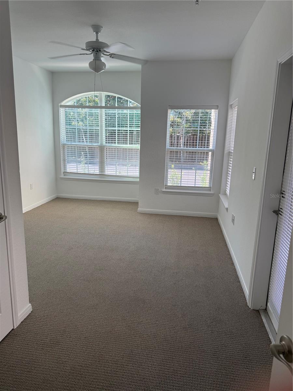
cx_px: 146
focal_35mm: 24
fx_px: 271
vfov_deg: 71.6
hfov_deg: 56.8
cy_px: 196
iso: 80
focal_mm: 6.76
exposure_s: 1/120
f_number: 1.78
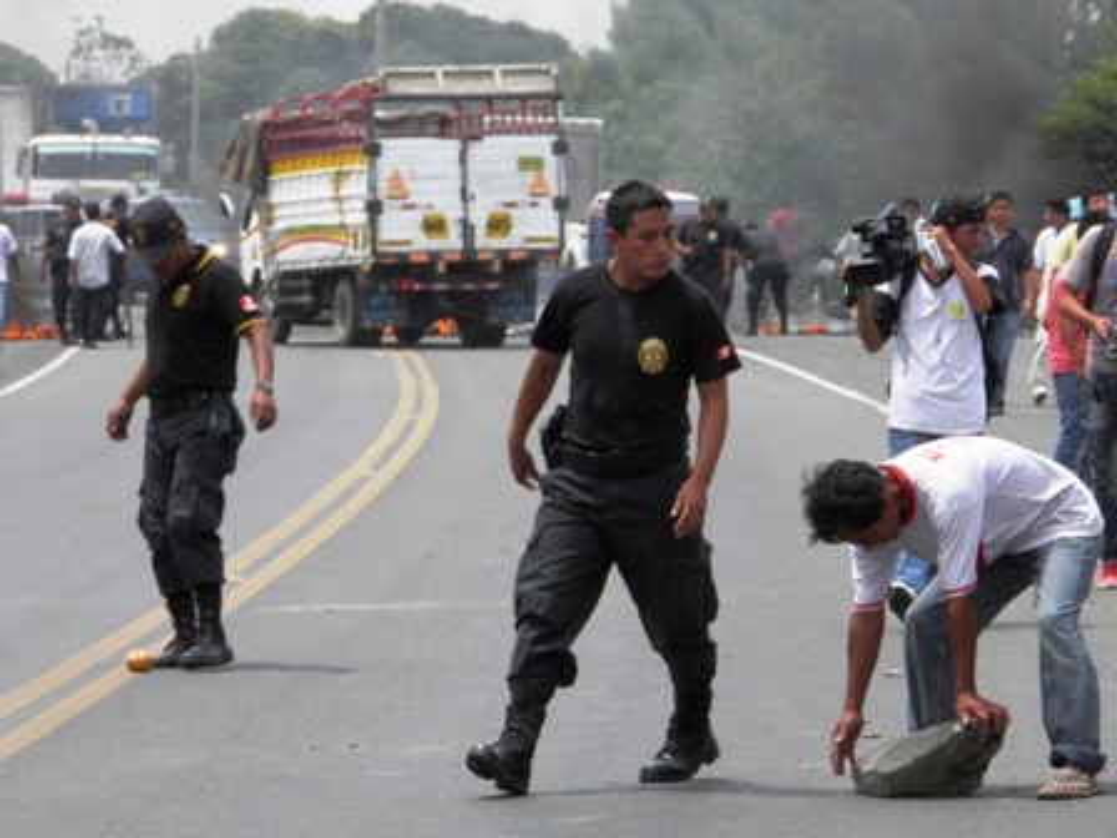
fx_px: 9261
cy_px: 419
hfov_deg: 6.9
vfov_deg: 5.2
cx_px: 558
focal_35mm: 287
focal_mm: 51.5
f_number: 6
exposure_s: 1/250
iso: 50
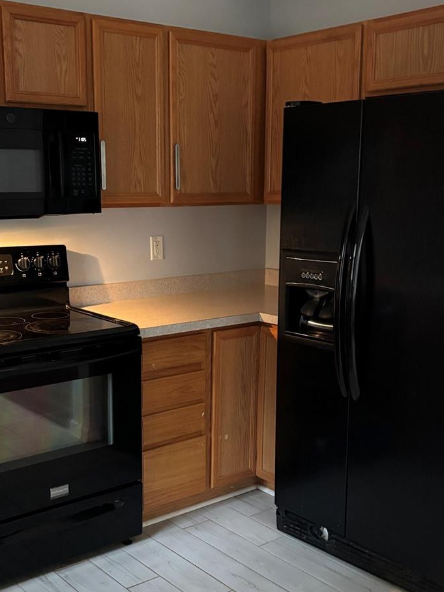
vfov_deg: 42.9
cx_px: 192
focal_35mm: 44
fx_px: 752
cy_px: 332
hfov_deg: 32.8
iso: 800
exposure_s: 1/30
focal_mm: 5.96
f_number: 1.6
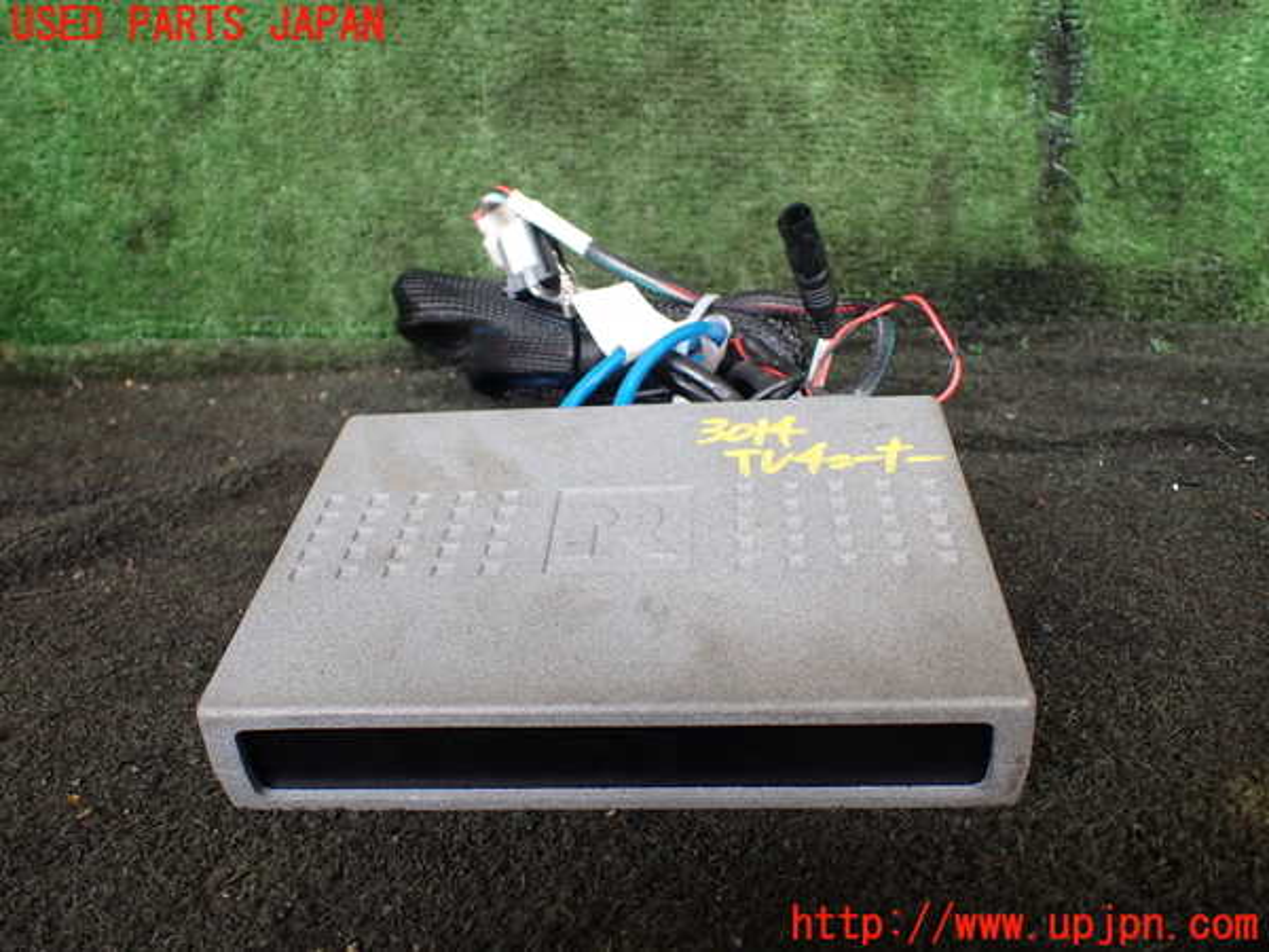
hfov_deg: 60.0
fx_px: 1100
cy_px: 476
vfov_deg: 46.8
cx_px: 634
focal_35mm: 30
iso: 125
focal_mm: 5.4
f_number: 2.3
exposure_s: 1/125
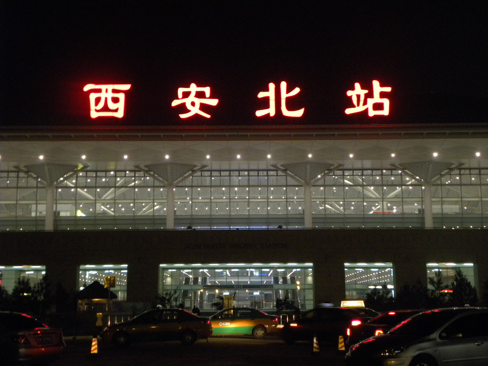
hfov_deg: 33.2
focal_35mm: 58
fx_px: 818
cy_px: 183
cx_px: 244
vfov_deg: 25.2
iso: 400
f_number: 3.5
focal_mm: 10.3
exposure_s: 1/11.7
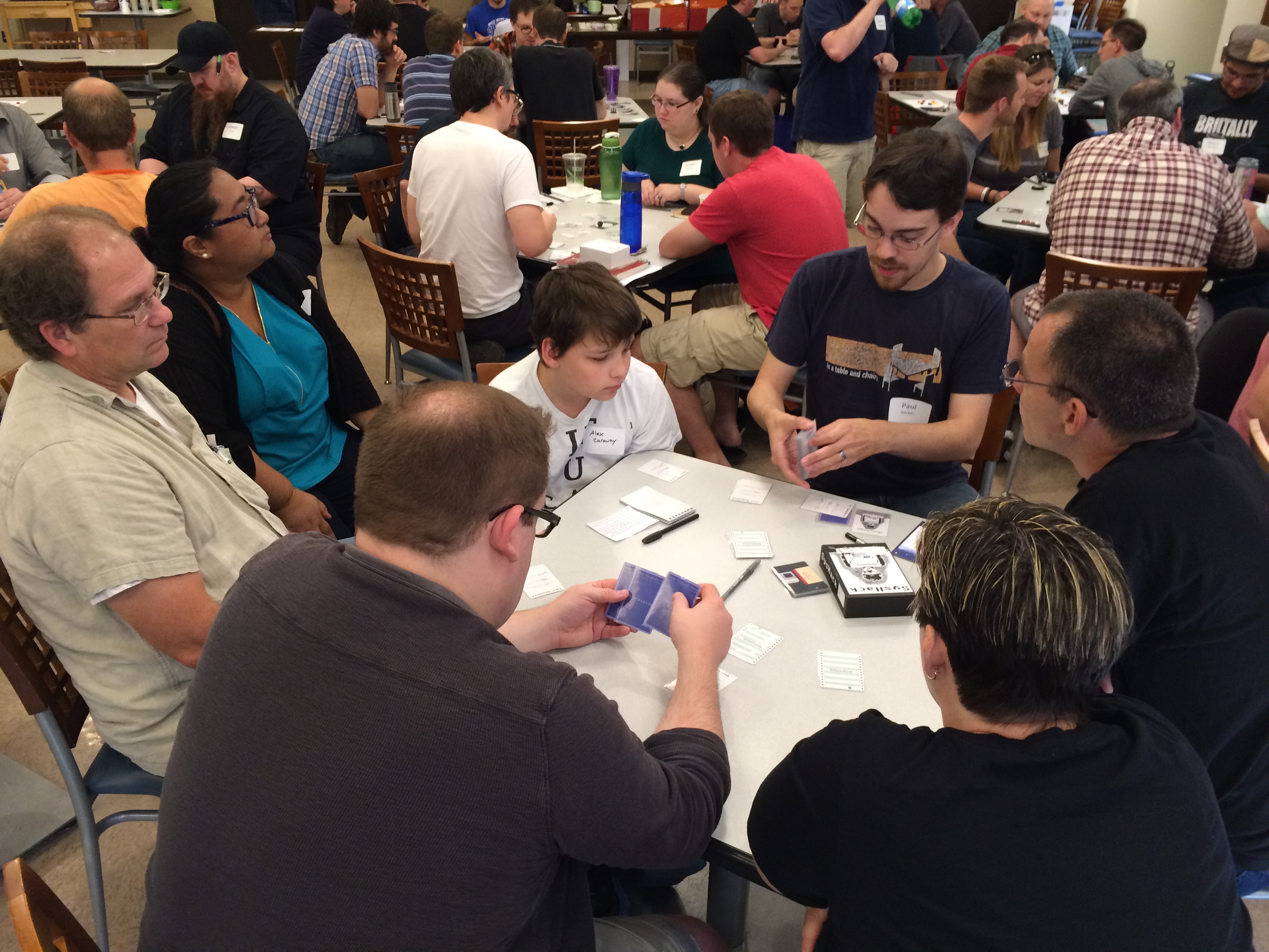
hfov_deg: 61.7
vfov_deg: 48.2
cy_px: 476
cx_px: 634
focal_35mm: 29
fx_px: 1063
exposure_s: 1/30
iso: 125
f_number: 2.2
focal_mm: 4.15
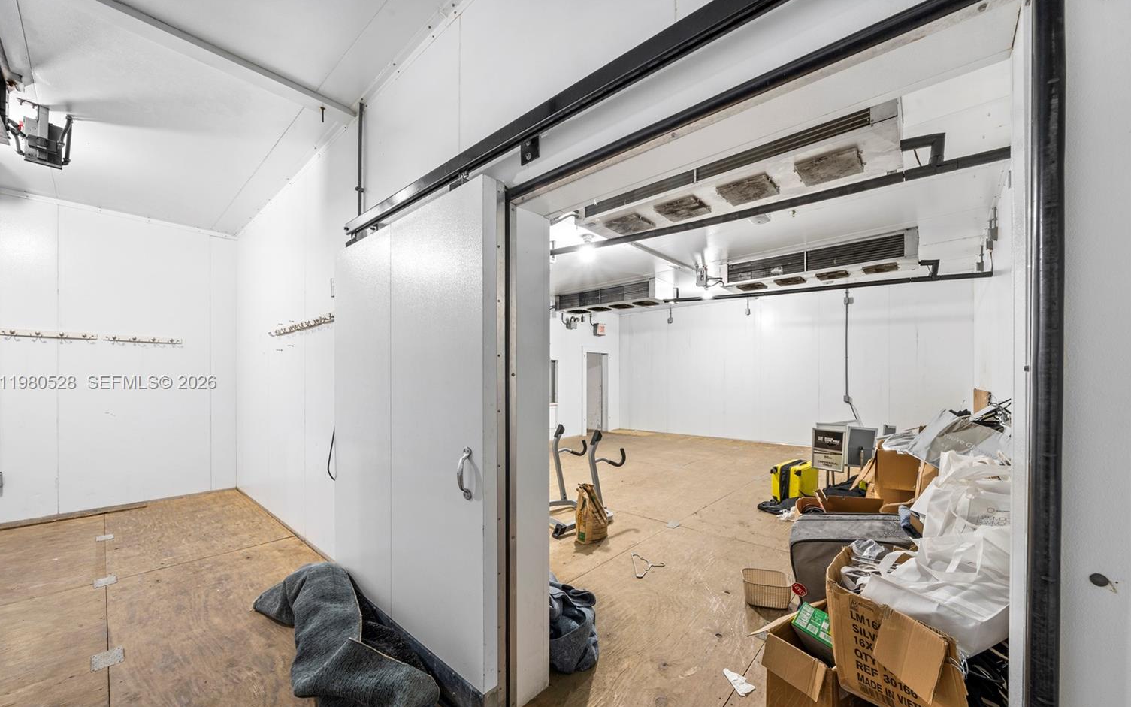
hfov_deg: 109.3
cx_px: 583
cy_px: 383
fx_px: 401
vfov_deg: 82.7
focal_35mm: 13
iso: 100
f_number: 11
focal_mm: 12
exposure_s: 4
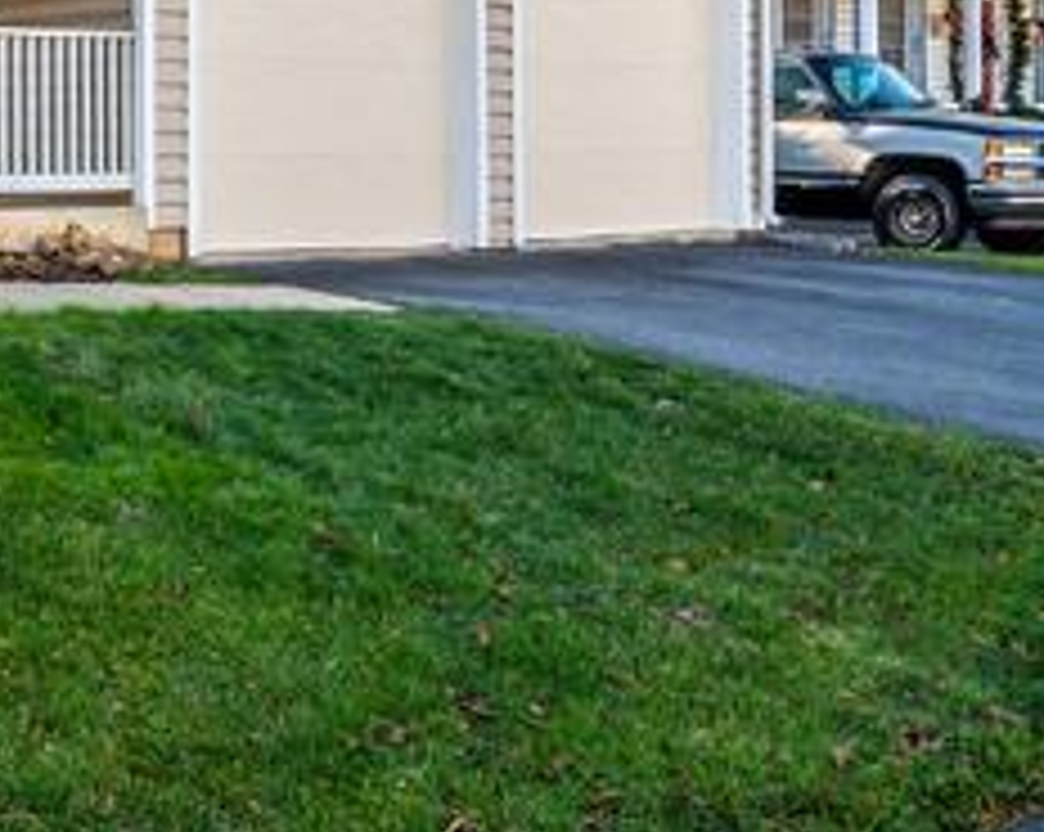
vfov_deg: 24.5
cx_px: -387
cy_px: -79
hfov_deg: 26.4
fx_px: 1790
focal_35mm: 58
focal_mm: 14
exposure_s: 1/50
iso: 50
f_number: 8
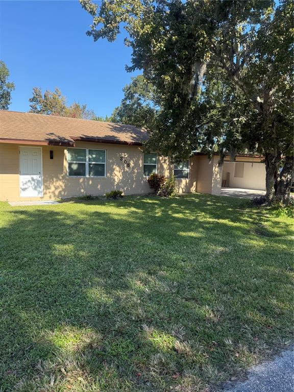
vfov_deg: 71.6
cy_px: 196
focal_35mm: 24
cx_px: 147
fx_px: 272
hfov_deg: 56.8
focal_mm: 6.76
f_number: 1.78
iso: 100
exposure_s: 1/1812
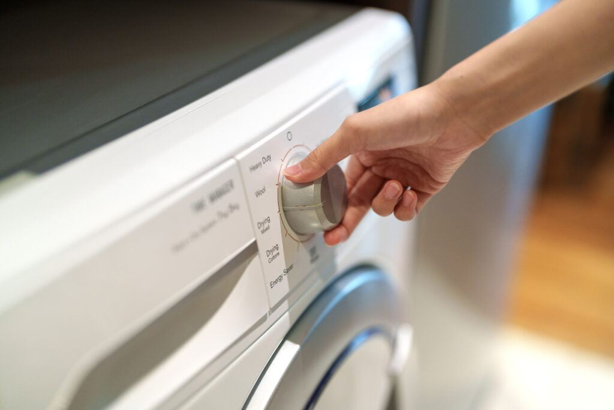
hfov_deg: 39.6
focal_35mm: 50
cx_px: 307
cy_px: 205
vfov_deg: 27.0
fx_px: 853
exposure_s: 1/100
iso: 640
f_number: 1.4
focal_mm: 50
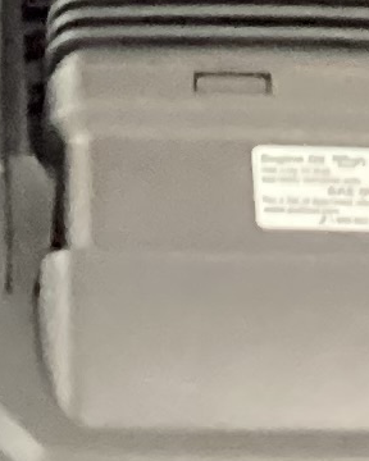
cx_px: -158
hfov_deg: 5.6
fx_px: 3740
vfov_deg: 6.7
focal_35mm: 274
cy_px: -670
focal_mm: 3.3
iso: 640
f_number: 2.4
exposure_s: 1/24
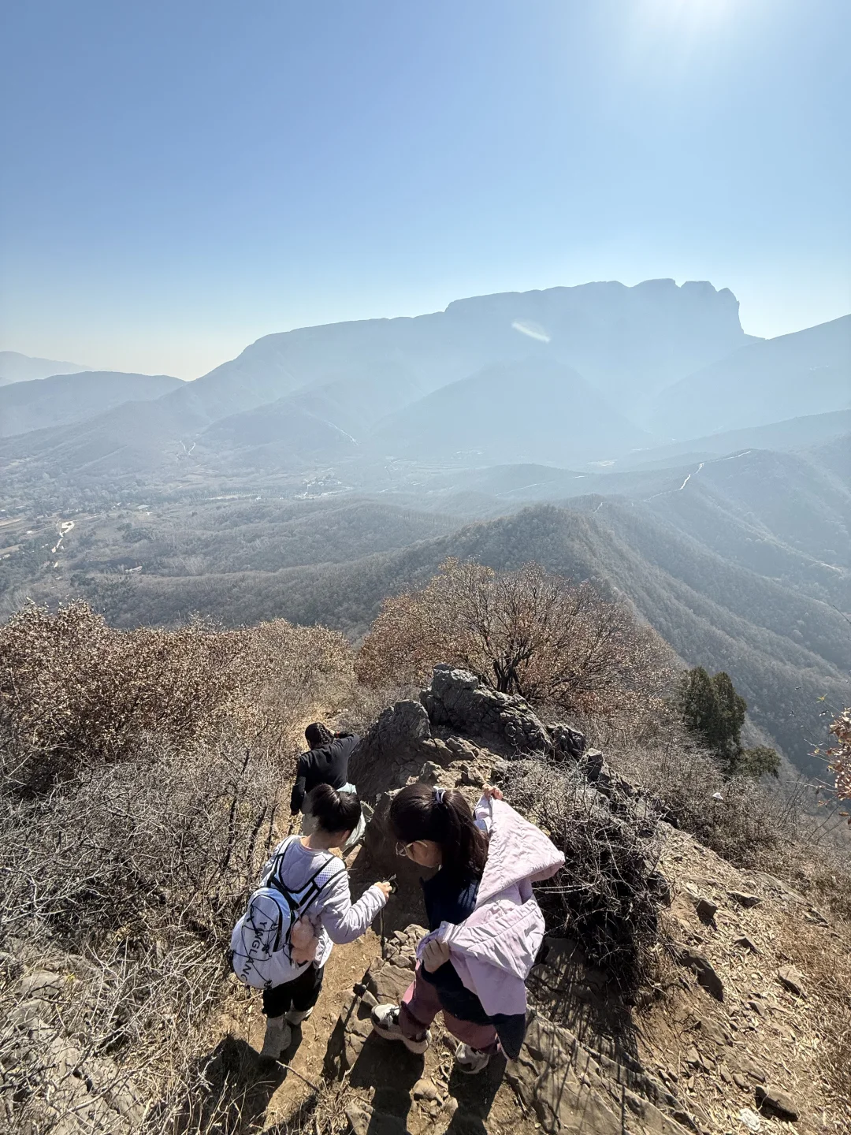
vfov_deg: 102.1
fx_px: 459
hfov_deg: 85.7
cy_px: 568
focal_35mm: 14
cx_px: 426
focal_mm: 2.22
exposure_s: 1/1961
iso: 64
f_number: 2.2
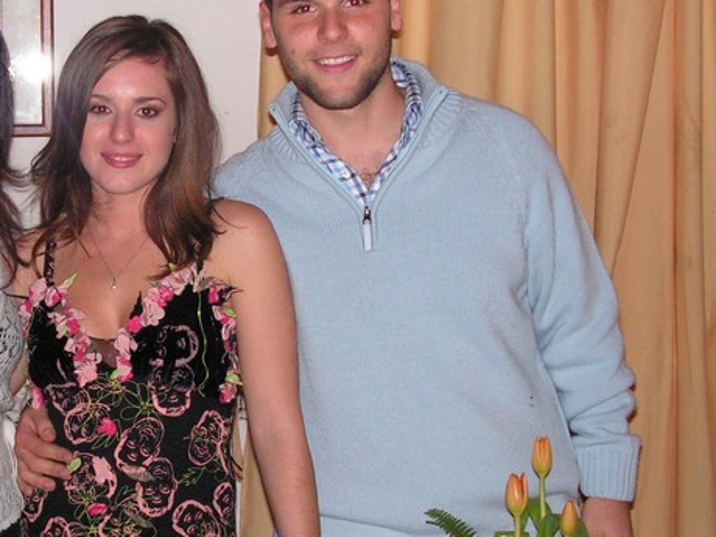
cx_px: 167
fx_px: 1655
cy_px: 296
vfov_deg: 18.4
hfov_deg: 24.1
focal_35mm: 80
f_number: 3.2
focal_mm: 7.8
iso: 200
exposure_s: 1/40
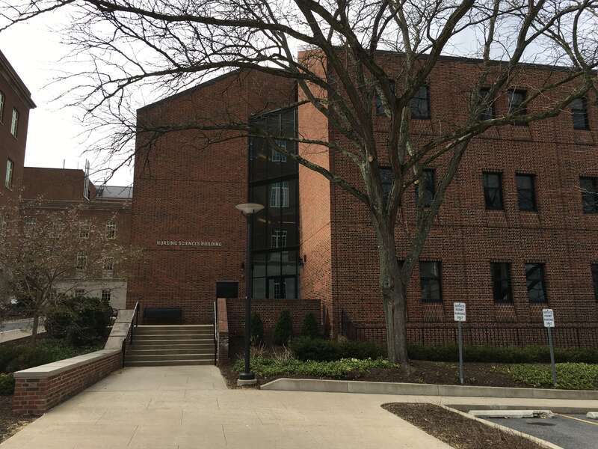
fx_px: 501
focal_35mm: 29
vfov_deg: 48.2
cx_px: 299
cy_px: 224
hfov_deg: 61.7
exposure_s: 1/610
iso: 25
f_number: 2.2
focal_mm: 4.15
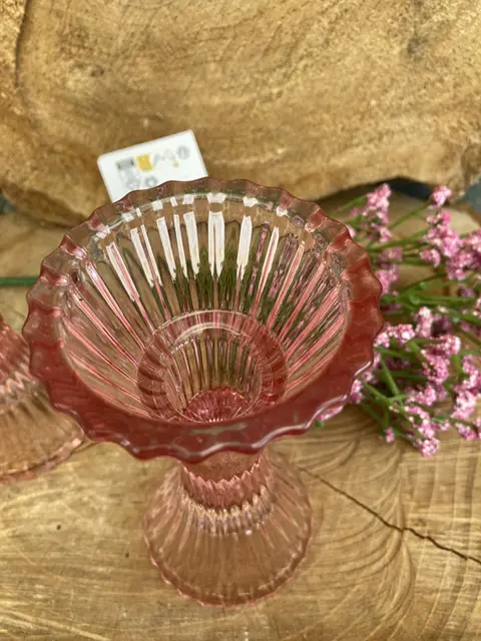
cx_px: 240
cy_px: 320
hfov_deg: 49.7
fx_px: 519
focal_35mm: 28
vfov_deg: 63.4
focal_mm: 3.99
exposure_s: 1/121
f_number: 1.8
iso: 50
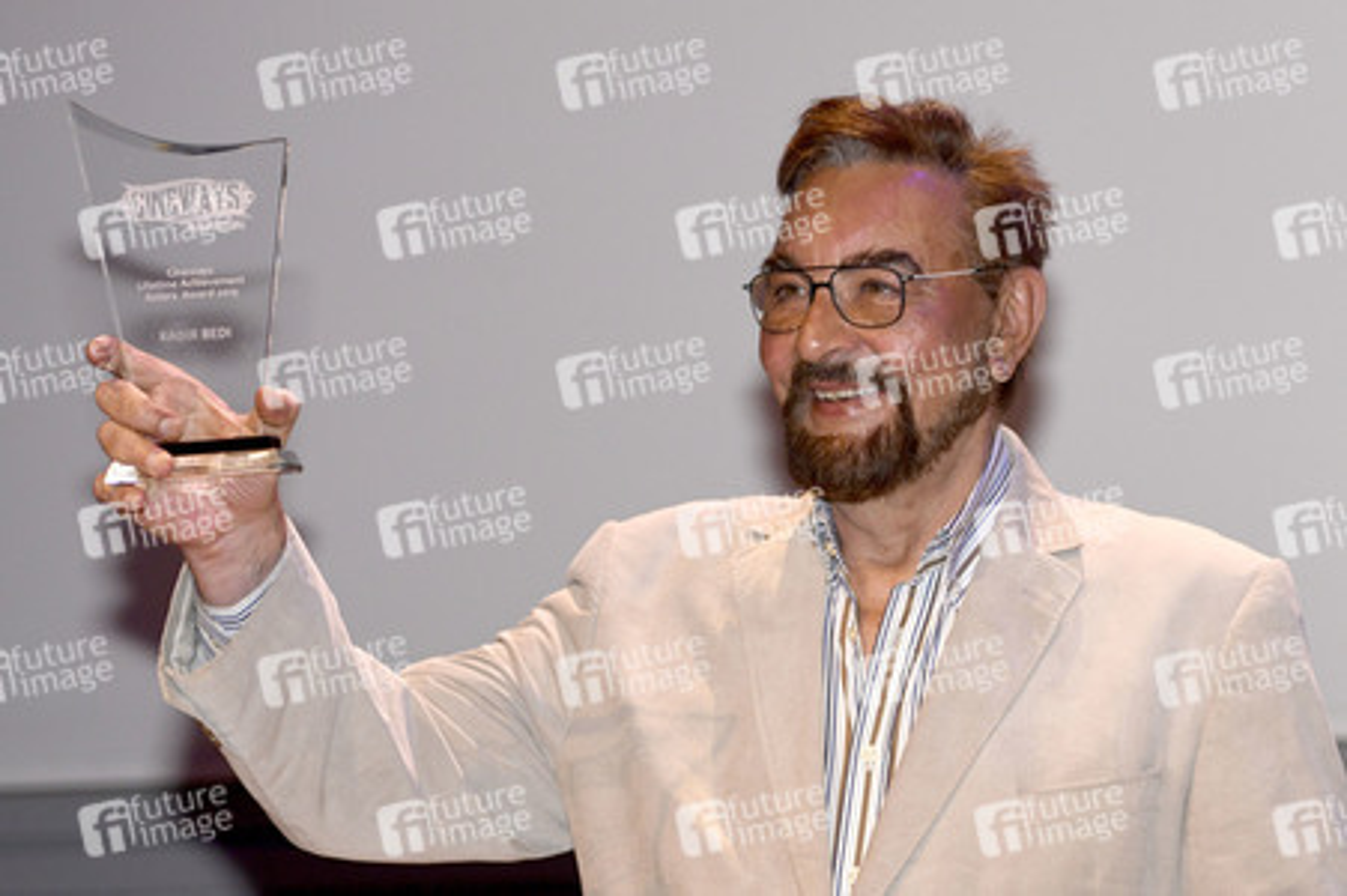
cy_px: 448
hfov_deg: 20.8
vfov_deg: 13.9
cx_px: 674
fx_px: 3664
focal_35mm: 98
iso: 1250
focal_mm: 98
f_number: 3.5
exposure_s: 1/320
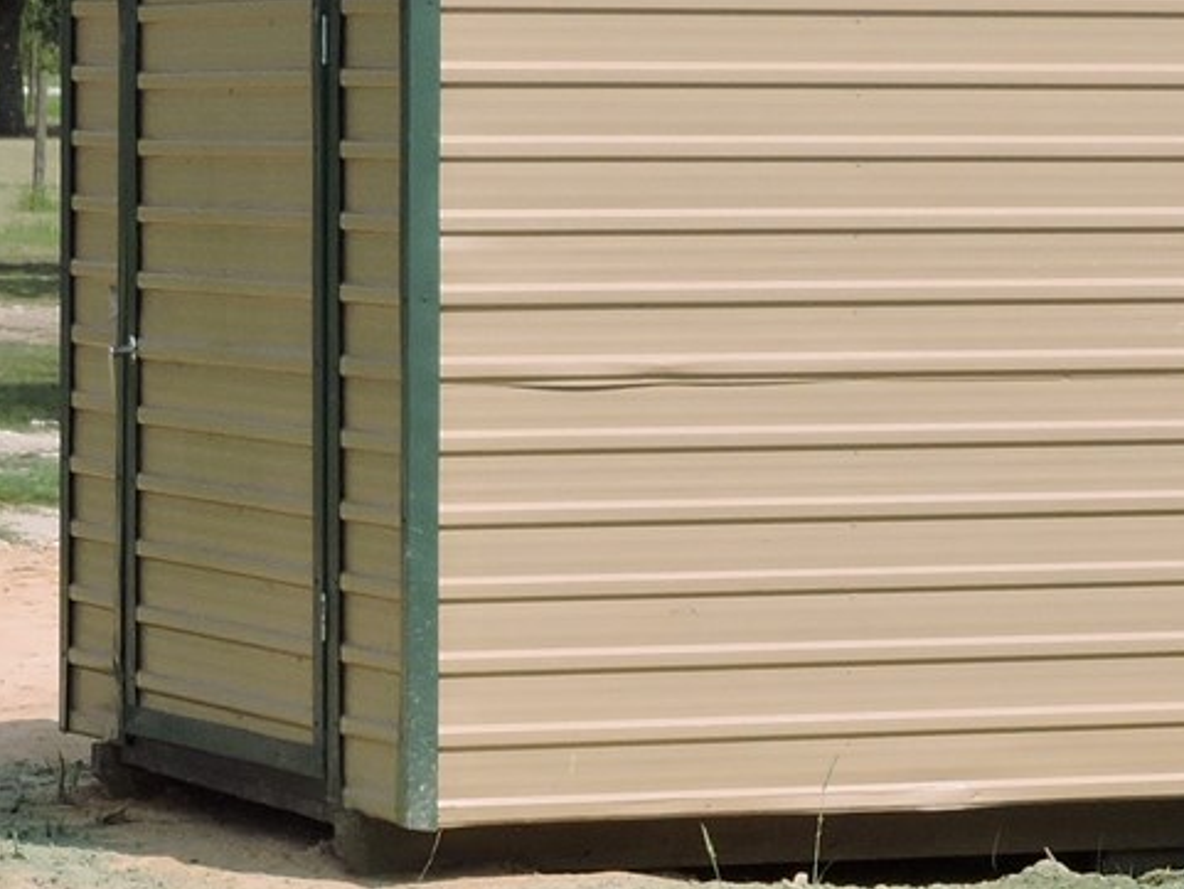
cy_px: 837
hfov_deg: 9.3
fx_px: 7287
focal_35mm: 213
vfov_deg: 7.0
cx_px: 660
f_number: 3.6
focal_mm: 8.9
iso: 100
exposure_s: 1/1000
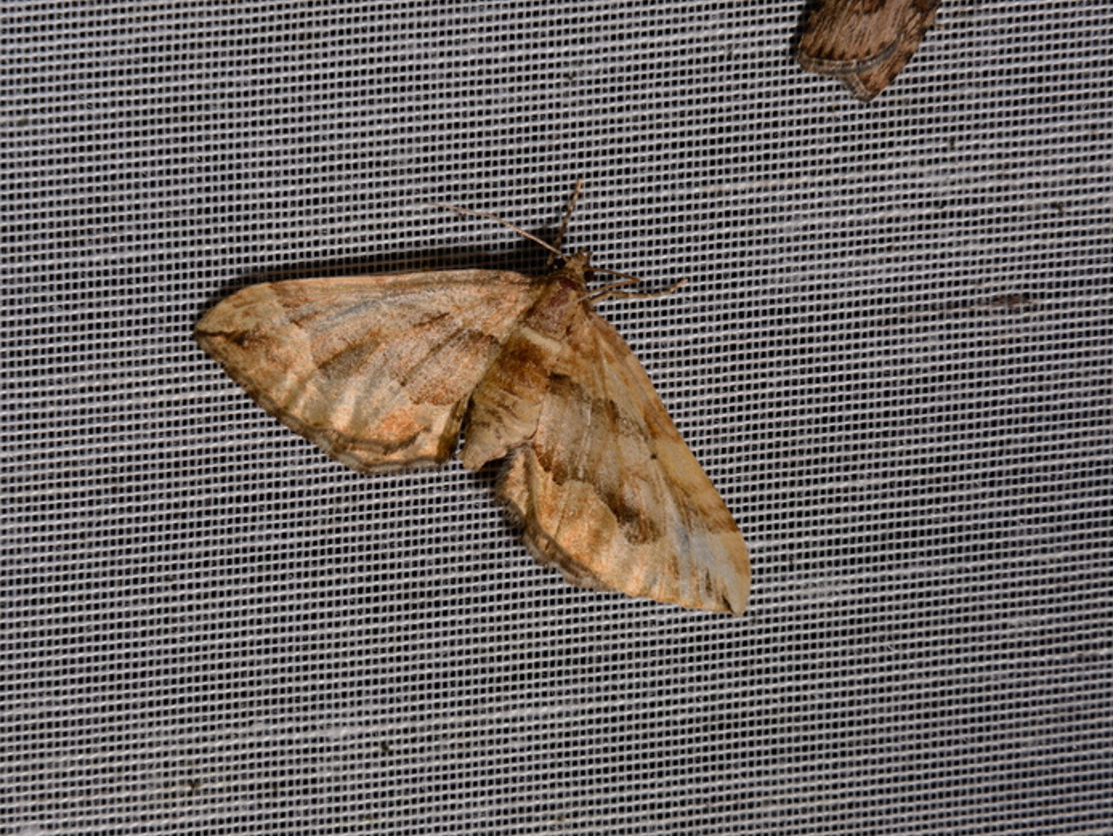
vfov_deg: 10.6
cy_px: 419
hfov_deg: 14.1
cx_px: 500
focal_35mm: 140
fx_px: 4488
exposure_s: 1/60
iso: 100
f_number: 25
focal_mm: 85
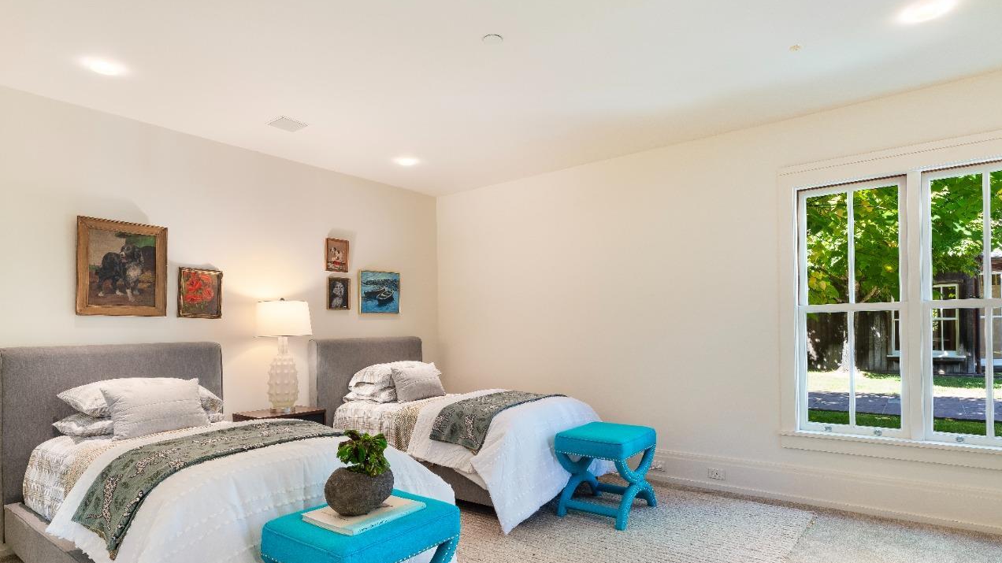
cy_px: 326
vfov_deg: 53.3
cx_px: 503
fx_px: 558
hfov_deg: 83.9
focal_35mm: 21
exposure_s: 1/3
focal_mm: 17
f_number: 13
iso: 100
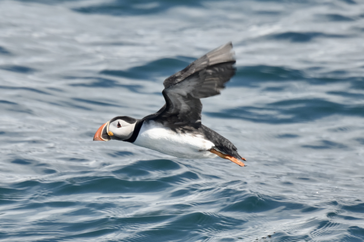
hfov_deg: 3.4
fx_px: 6066
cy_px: 121
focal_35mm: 600
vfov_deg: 2.3
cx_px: 182
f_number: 5.6
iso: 640
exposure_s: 1/2500
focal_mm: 400
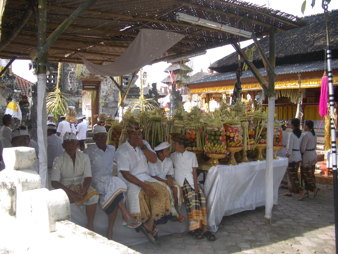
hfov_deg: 52.6
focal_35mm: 35
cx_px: 169
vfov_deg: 40.7
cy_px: 127
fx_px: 342
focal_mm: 5.8
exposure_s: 1/400
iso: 50
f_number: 2.6
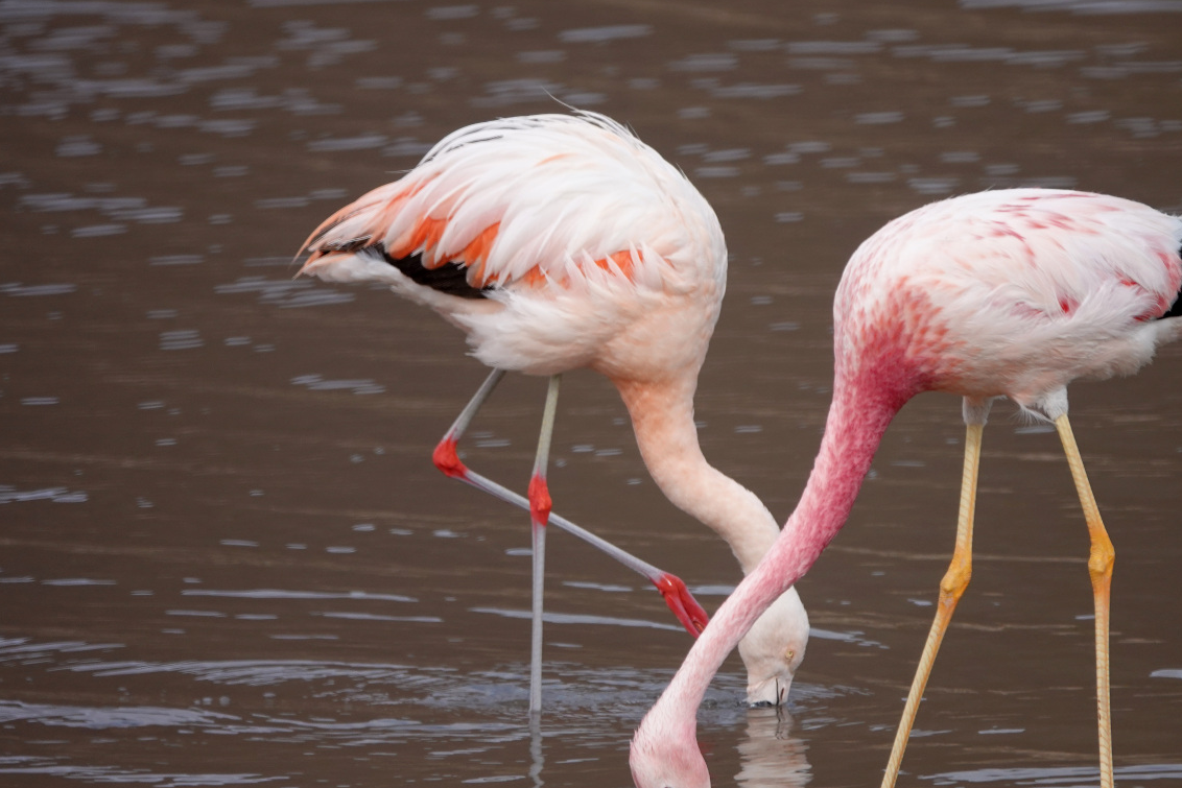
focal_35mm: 795
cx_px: 782
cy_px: 424
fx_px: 26104
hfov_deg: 2.6
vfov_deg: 1.7
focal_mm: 220
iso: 200
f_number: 4
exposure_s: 1/1250
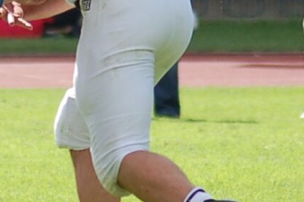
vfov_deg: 1.2
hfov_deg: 1.8
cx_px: -22
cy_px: -17
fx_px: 9836
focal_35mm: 1167
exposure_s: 1/1000
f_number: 4.5
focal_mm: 150
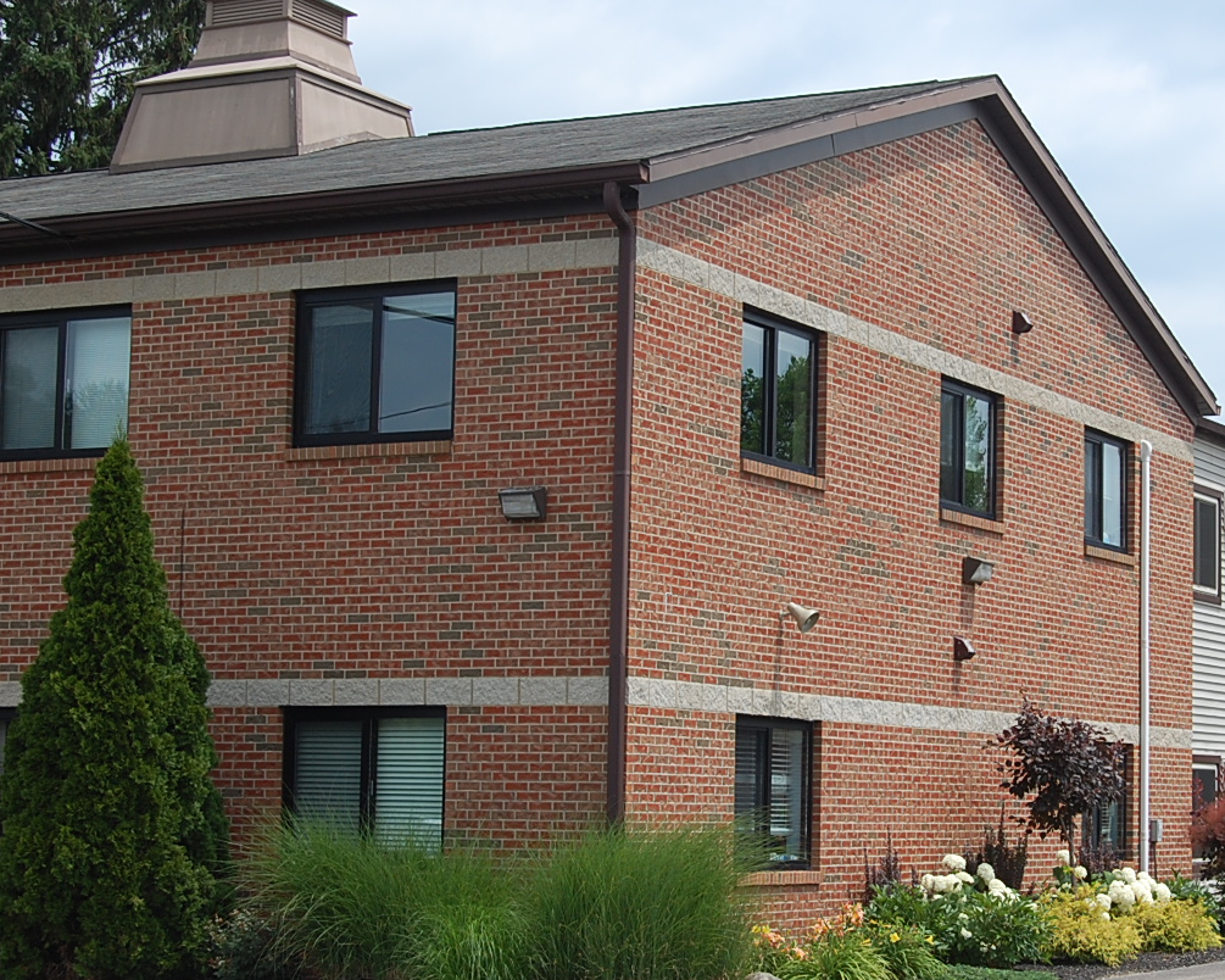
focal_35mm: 80
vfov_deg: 19.2
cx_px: 870
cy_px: 529
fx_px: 2900
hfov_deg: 23.7
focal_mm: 38
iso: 200
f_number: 9
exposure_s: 1/320
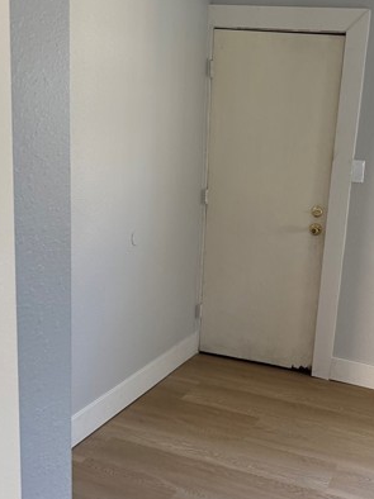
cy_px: 234
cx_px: 288
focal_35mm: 39
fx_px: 562
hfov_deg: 35.8
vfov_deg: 47.9
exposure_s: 1/196
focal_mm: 6.76
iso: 200
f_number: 1.78
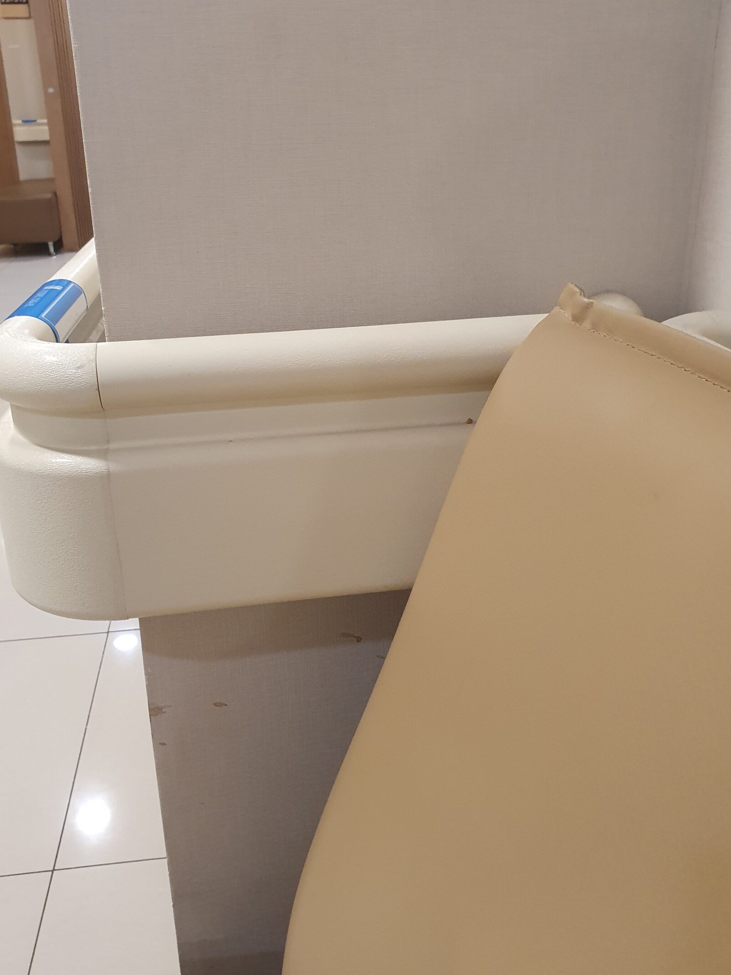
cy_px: 459
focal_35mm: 31
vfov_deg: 58.3
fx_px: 873
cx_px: 353
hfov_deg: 45.4
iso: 400
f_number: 2.4
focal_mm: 4.32
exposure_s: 1/40
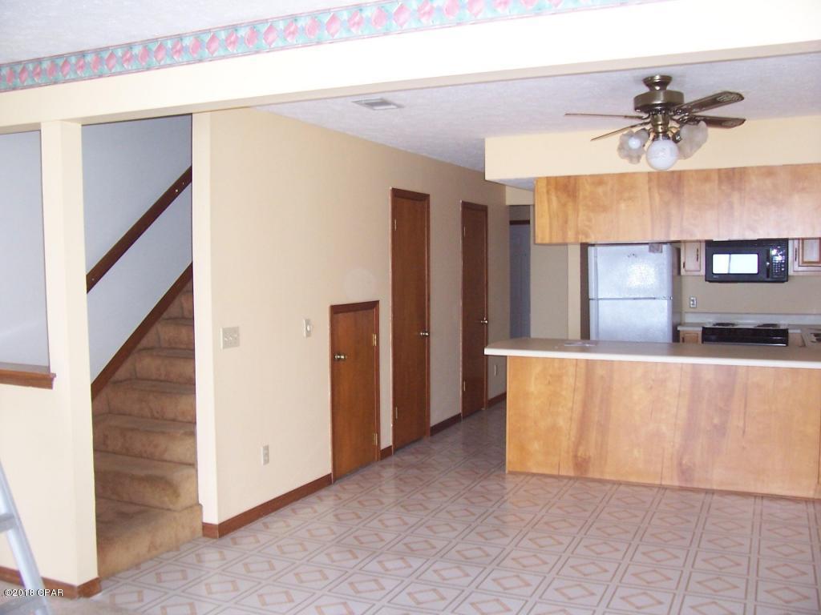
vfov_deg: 41.8
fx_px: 806
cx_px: 410
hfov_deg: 54.0
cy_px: 308
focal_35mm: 34
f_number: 2.7
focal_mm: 5.6
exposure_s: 1/90
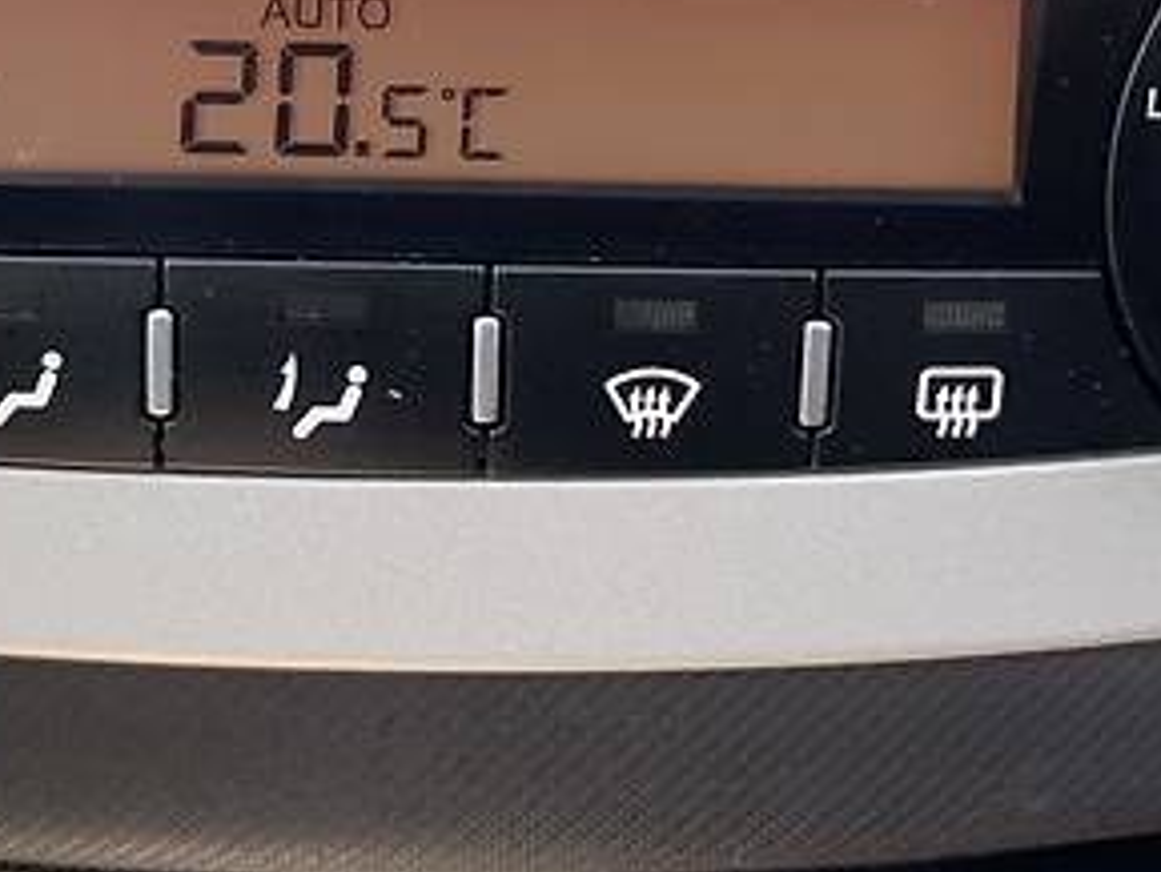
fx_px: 2416
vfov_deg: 19.5
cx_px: 329
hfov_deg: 26.8
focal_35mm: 72
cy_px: -104
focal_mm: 4.2
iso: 32
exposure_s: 1/122
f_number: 1.8
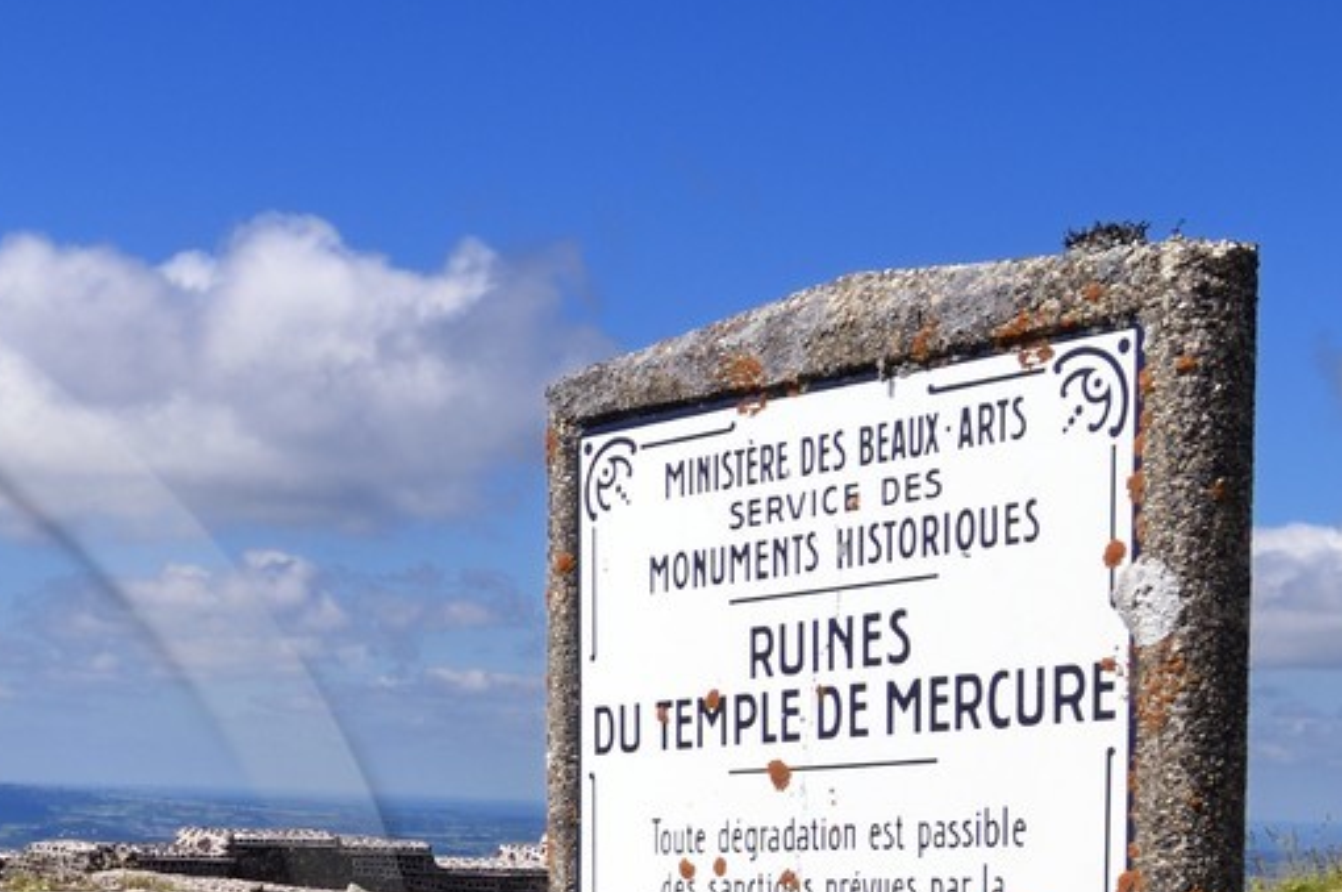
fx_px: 3389
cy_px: 1231
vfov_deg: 14.3
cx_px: -629
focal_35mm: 91
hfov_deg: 19.7
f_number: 20
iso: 200
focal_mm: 29
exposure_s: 1/100
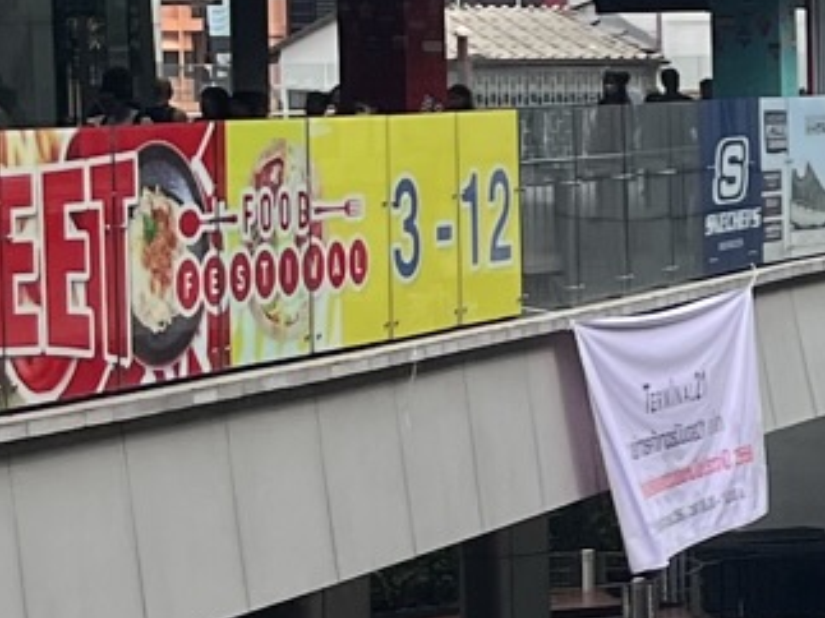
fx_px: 3931
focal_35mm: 165
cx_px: 1867
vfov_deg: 9.0
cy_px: 342
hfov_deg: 10.6
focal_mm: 5.1
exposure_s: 1/983
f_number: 1.6
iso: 50
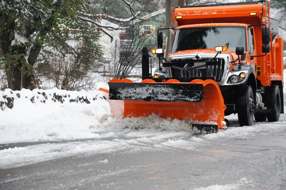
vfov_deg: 7.6
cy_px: 95
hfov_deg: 11.4
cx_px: 143
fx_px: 1429
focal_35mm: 180
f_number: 7.1
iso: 640
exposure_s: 1/400
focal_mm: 180
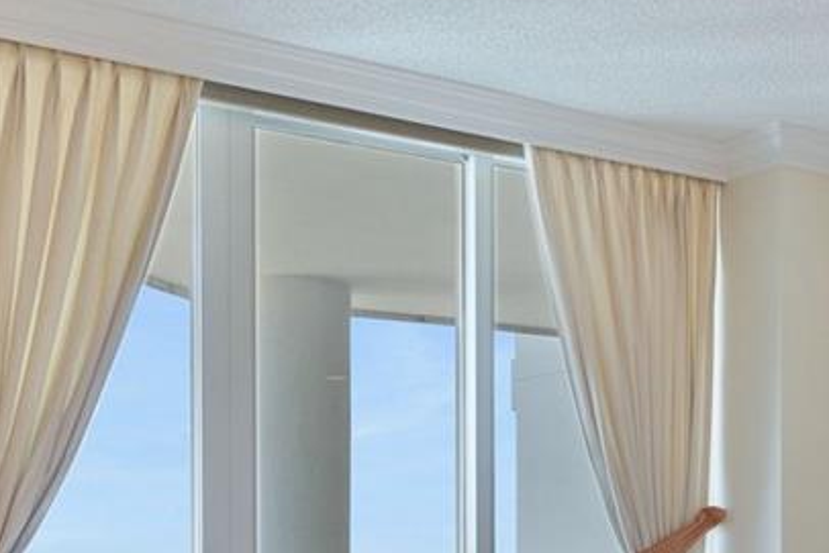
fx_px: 1451
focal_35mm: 63
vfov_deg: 20.6
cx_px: 735
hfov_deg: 30.6
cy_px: 600
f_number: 13
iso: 640
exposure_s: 1/8
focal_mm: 16
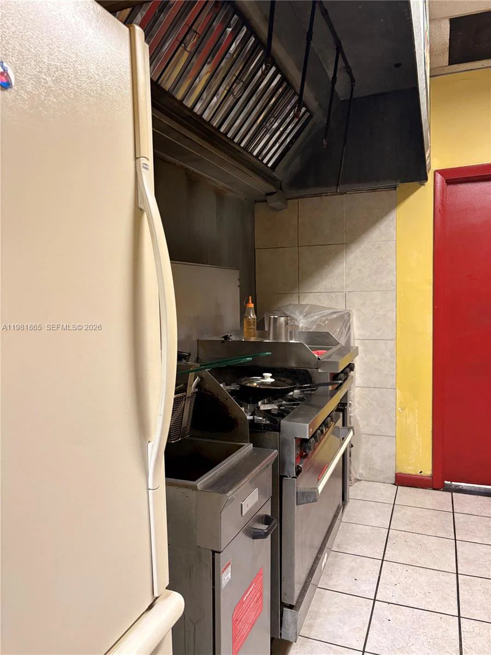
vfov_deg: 67.3
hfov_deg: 53.1
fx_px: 492
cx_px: 246
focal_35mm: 26
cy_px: 328
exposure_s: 1/60
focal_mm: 5.96
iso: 250
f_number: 1.6
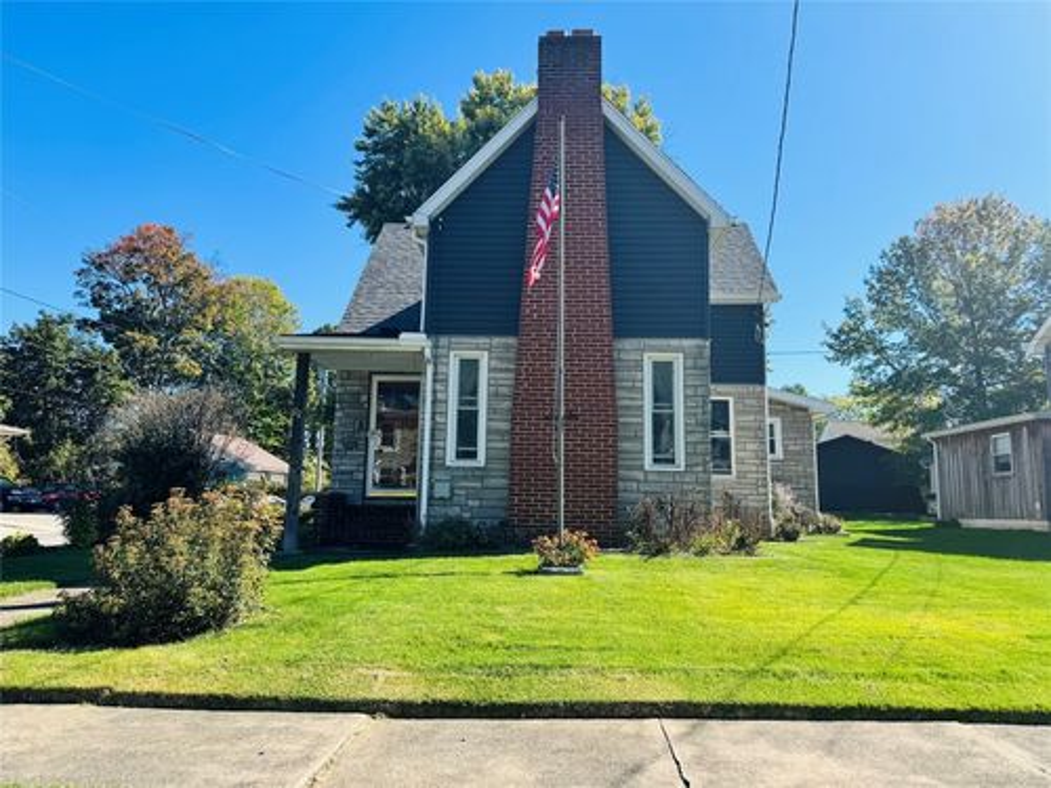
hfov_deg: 71.6
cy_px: 394
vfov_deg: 56.8
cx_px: 526
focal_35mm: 24
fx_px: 729
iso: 80
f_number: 1.78
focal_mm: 6.76
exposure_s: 1/2506
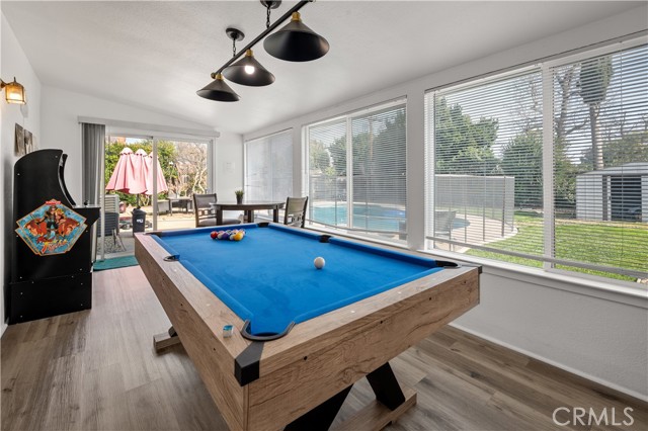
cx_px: 324
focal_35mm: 15
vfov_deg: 77.3
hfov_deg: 100.4
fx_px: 270
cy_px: 216
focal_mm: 15
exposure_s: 1/20
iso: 250
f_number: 9
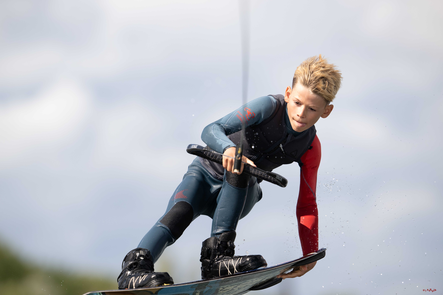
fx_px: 4922
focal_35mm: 400
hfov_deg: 5.2
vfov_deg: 3.4
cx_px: 222
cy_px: 148
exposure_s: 1/3200
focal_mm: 400
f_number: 4.5
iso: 320
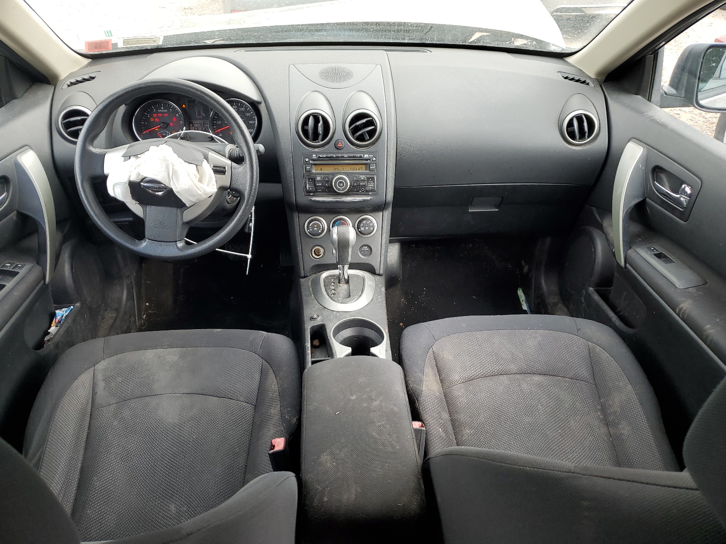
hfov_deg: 67.3
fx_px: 545
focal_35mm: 26
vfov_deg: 53.1
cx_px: 363
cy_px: 272
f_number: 1.5
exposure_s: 1/208
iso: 50
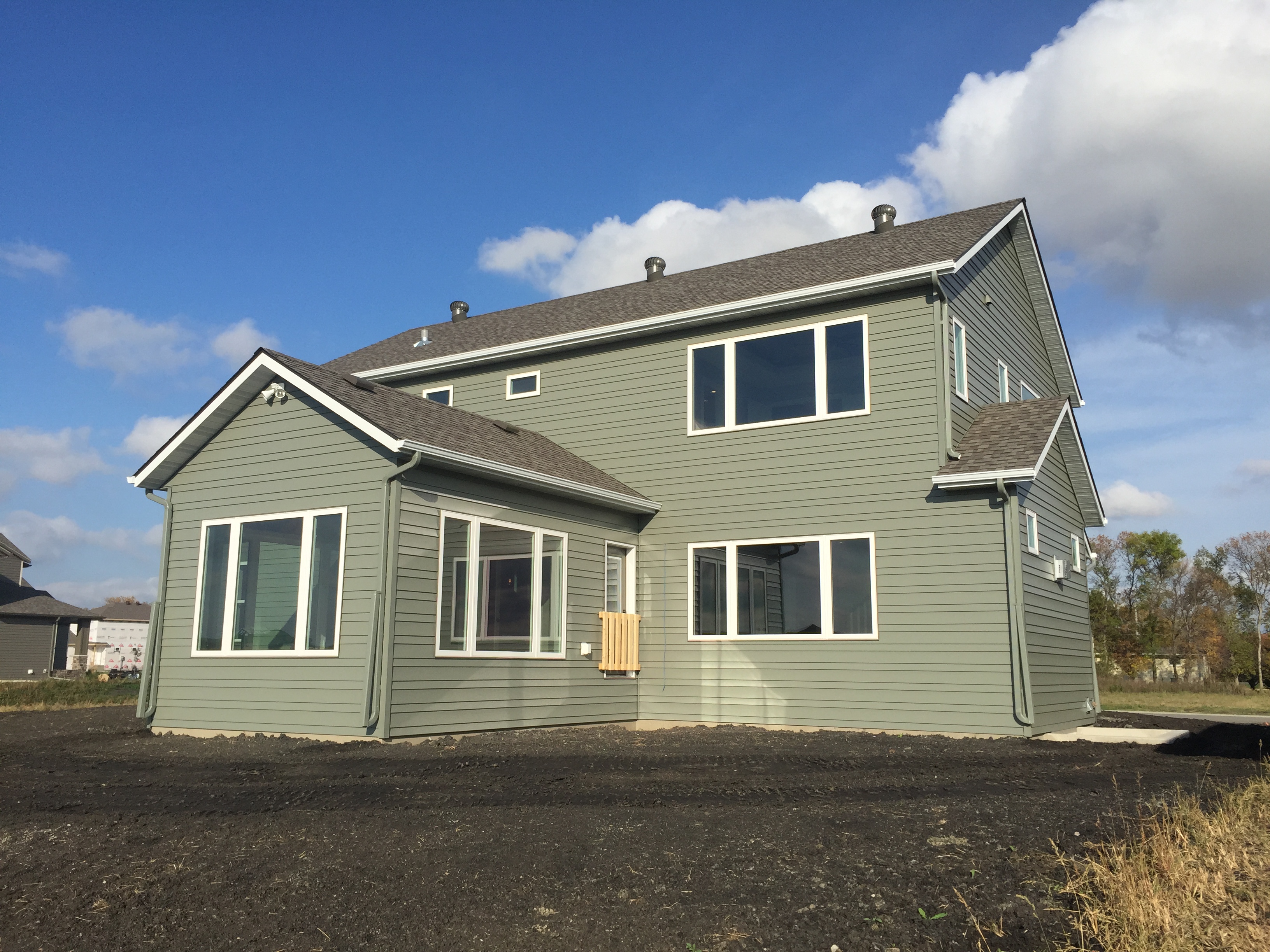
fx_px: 1064
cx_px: 635
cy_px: 476
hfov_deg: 61.7
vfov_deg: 48.2
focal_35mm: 29
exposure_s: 1/3049
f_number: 2.2
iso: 32
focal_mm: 4.15
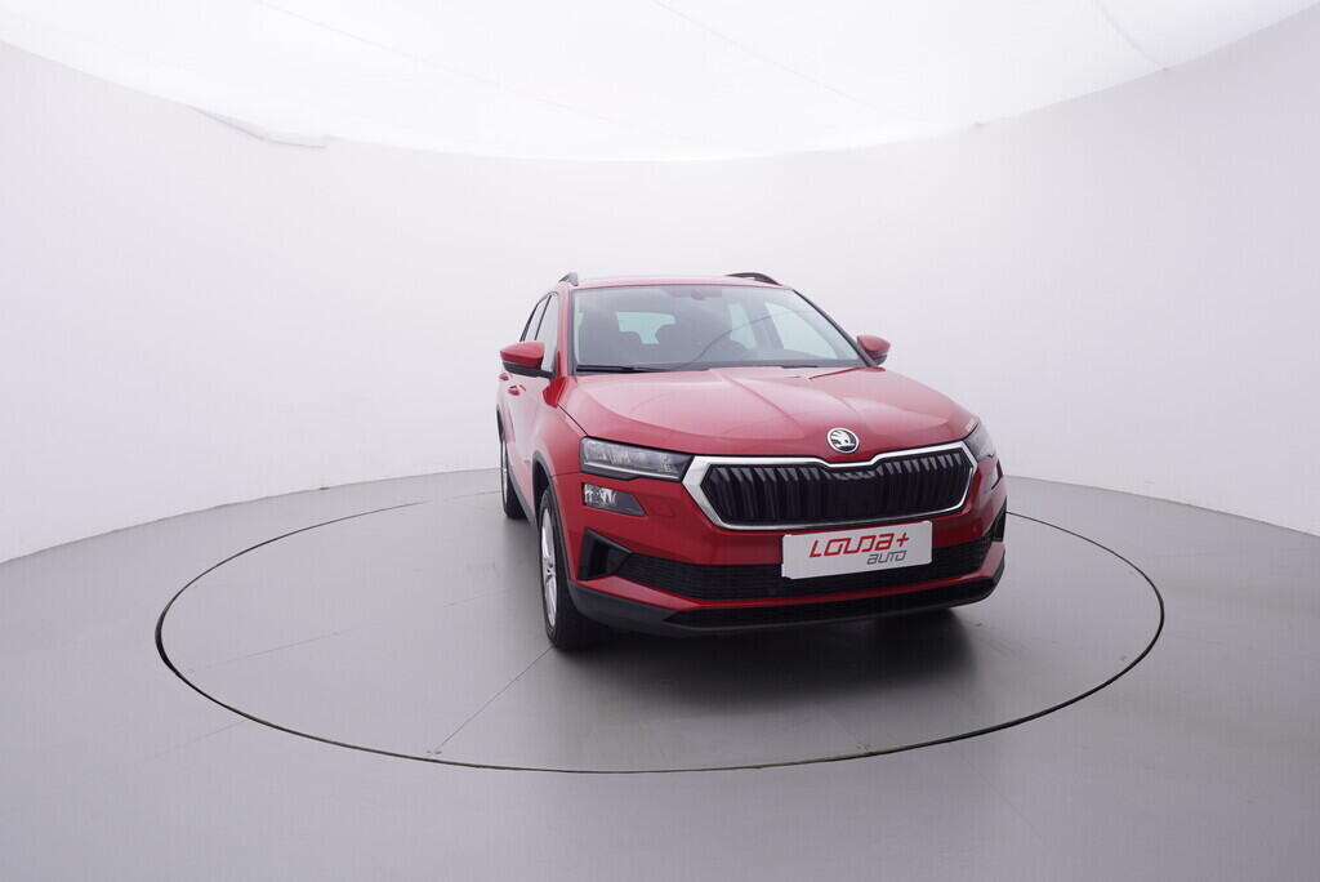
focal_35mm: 22
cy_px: 441
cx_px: 660
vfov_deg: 56.2
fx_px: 825
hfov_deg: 77.3
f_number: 5
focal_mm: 15
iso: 200
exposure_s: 1/80
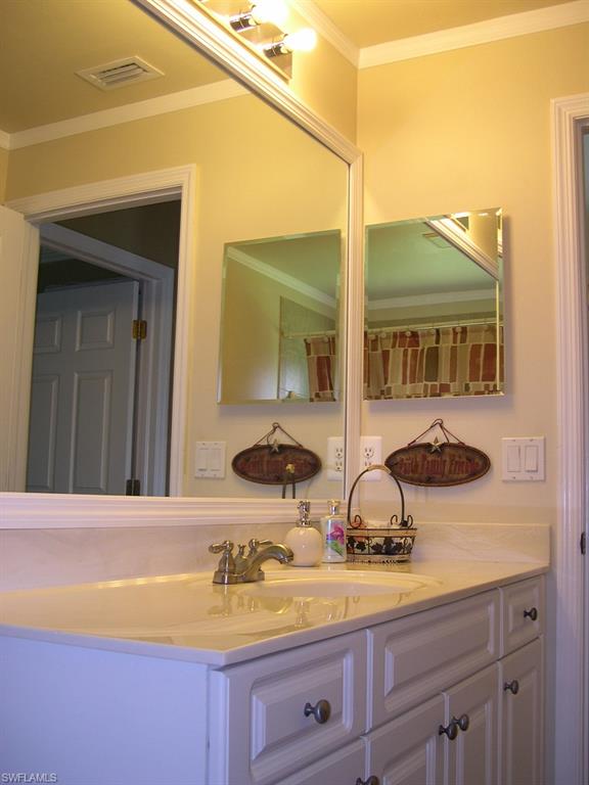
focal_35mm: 38
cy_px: 392
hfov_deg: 37.7
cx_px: 294
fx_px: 862
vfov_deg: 49.0
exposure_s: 1/30
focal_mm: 8
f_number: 2.8
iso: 100
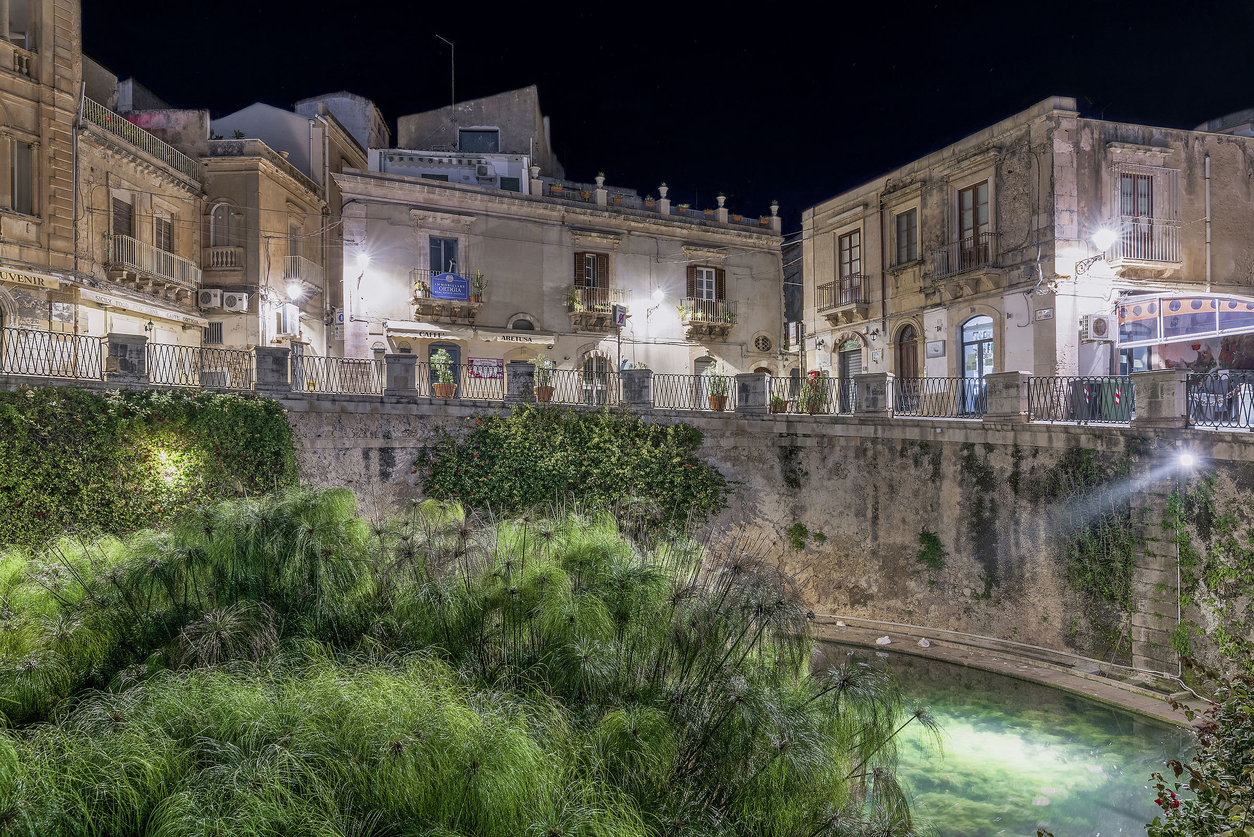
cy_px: 418
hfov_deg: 76.1
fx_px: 801
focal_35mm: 23
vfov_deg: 55.1
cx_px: 627
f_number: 10
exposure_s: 30
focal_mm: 23
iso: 100
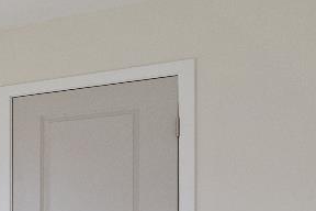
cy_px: 249
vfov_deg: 16.8
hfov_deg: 16.6
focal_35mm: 78
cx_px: -371
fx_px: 685
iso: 640
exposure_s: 1/30
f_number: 7.1
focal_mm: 10
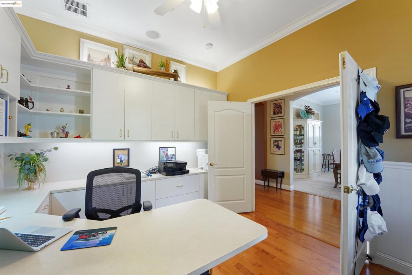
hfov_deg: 104.2
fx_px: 160
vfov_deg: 81.2
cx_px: 206
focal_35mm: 14
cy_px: 138
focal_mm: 14
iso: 100
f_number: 8
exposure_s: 1/1.6
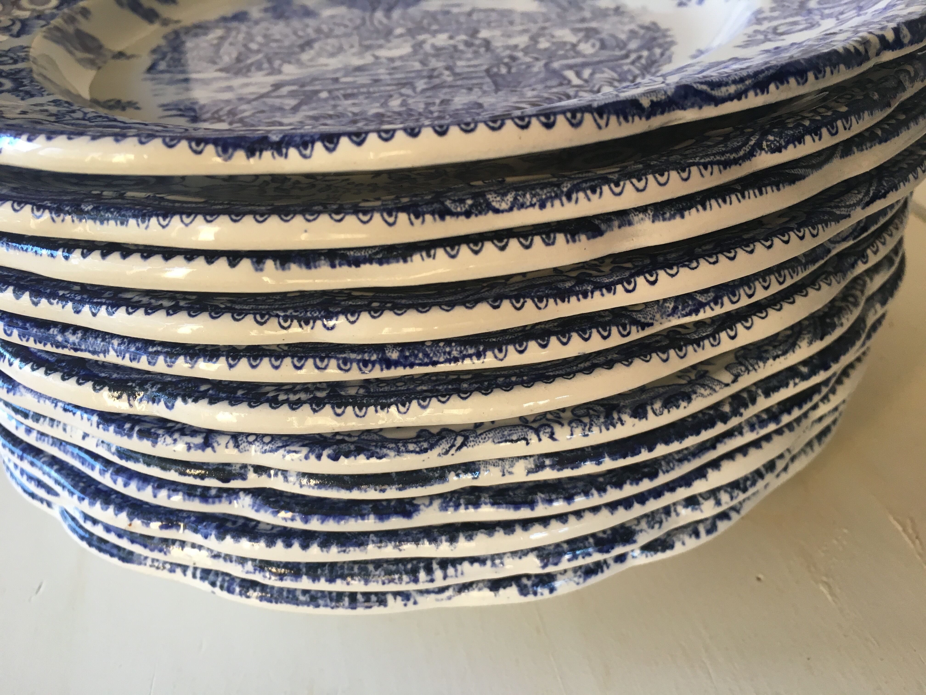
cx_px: 463
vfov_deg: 48.2
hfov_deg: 61.7
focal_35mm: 29
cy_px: 348
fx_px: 776
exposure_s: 1/33
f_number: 2.2
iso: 40
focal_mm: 4.15
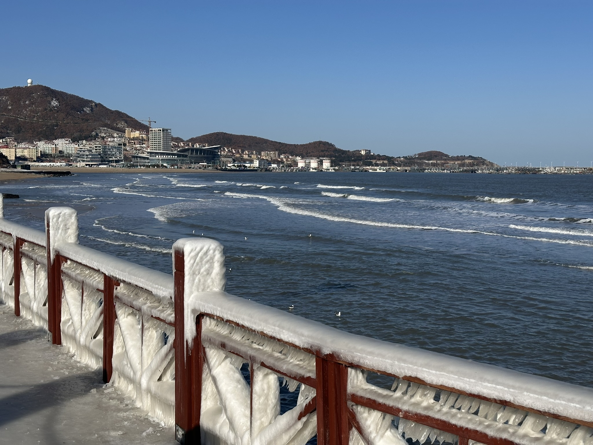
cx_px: 296
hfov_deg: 39.7
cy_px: 222
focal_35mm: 48
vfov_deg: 30.3
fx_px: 822
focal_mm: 6.86
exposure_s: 1/8197
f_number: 1.78
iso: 64
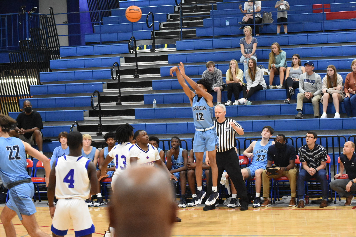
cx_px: 178
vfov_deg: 13.0
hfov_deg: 19.5
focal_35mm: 105
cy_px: 118
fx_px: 1038
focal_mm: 70
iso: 10000
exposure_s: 1/1000
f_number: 2.8
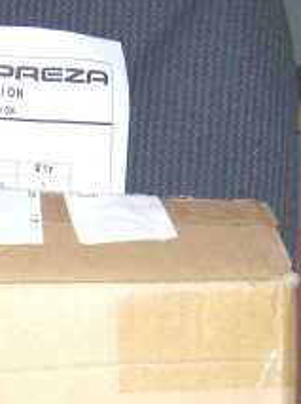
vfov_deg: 19.1
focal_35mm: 100
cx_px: -44
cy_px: 413
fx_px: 1163
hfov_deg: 14.4
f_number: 2.8
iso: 140
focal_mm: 5.5
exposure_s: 1/60
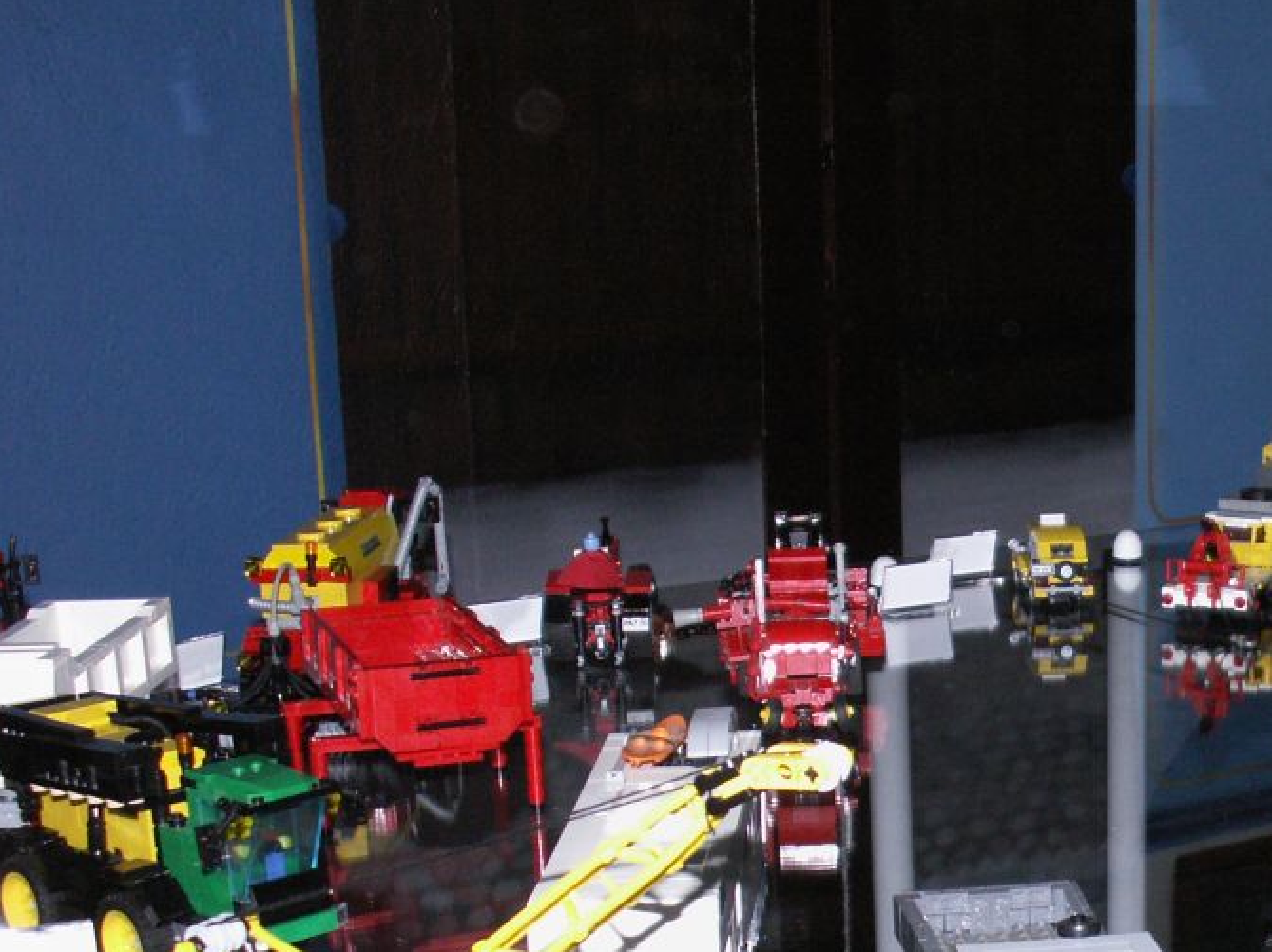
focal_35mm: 67
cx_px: 1169
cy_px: 809
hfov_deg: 27.8
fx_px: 2461
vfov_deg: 21.5
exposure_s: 1/60
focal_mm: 5.86
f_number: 2.8
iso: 160
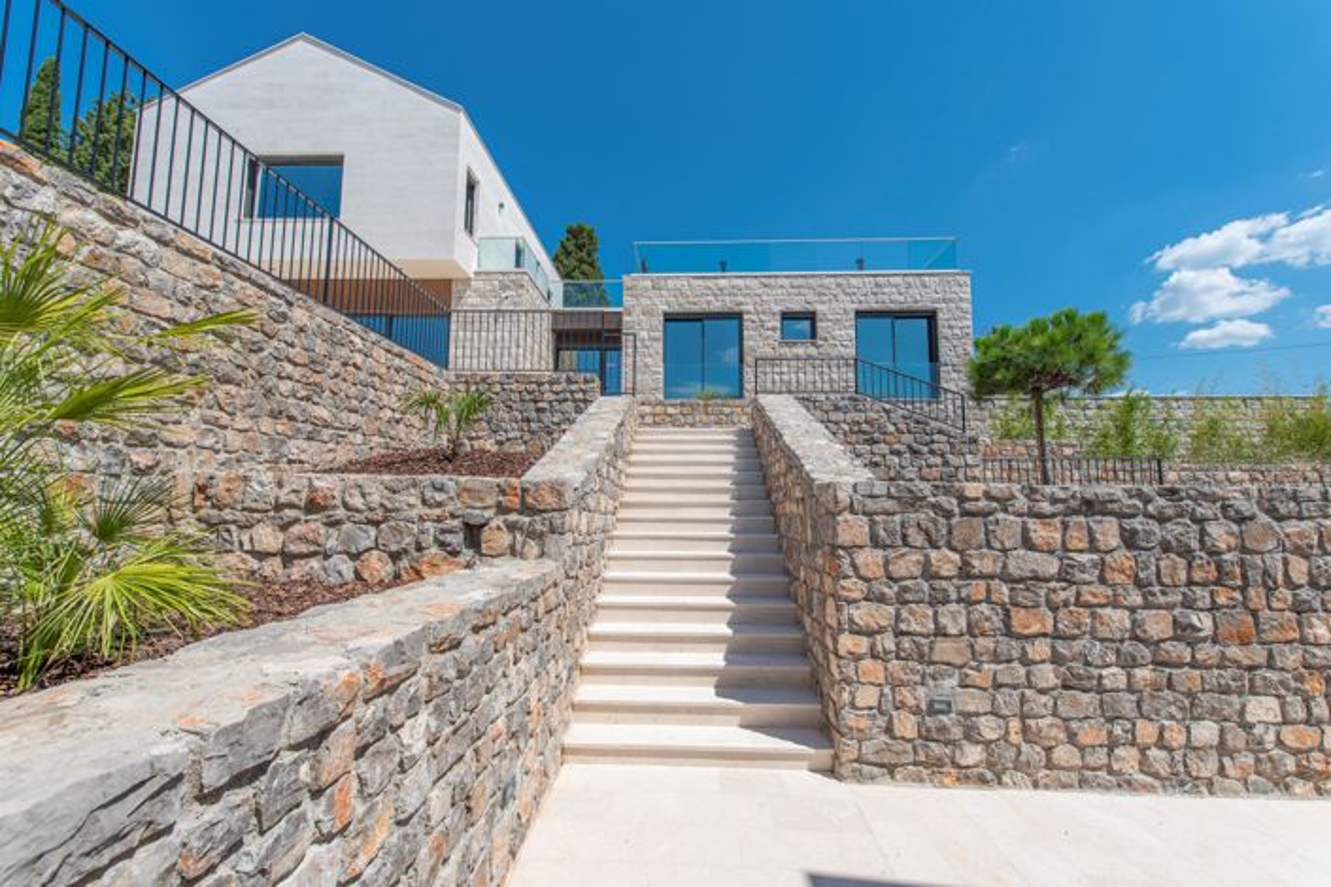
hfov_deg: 104.3
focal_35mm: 14
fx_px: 518
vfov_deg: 81.2
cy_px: 444
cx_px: 666
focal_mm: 14
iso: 64
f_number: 5
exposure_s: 1/640
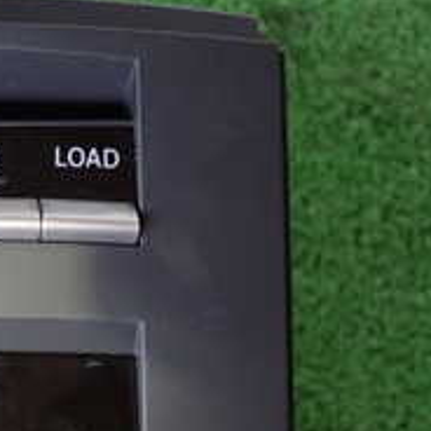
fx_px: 1465
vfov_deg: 16.6
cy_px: 351
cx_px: -232
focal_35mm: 104
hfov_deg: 15.4
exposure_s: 1/25
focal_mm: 6.37
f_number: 2.5
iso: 800
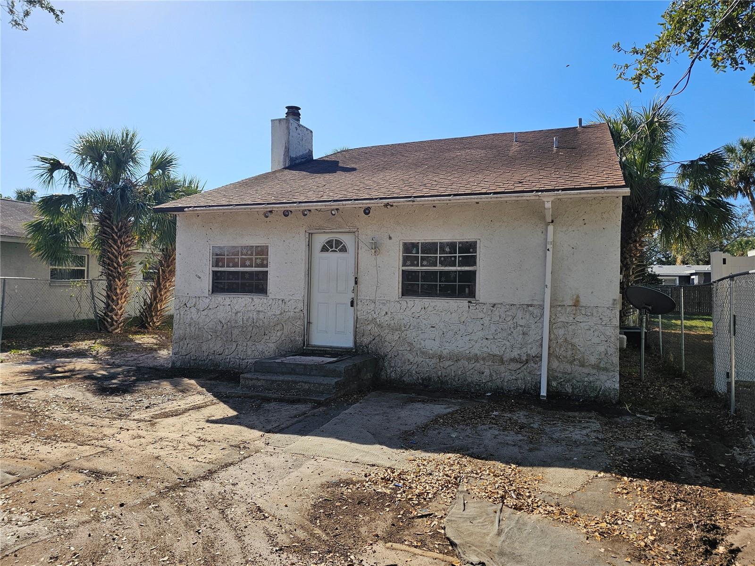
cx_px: 378
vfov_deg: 58.9
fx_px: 502
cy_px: 283
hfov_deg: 73.9
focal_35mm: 23
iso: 20
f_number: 1.7
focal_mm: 6.3
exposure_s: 1/1179
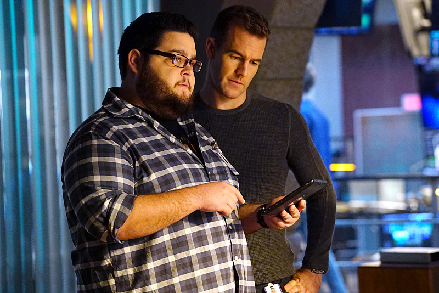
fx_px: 1818
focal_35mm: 149
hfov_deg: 13.8
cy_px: 146
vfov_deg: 9.2
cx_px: 220
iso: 10000
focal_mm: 149
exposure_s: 1/160
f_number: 5
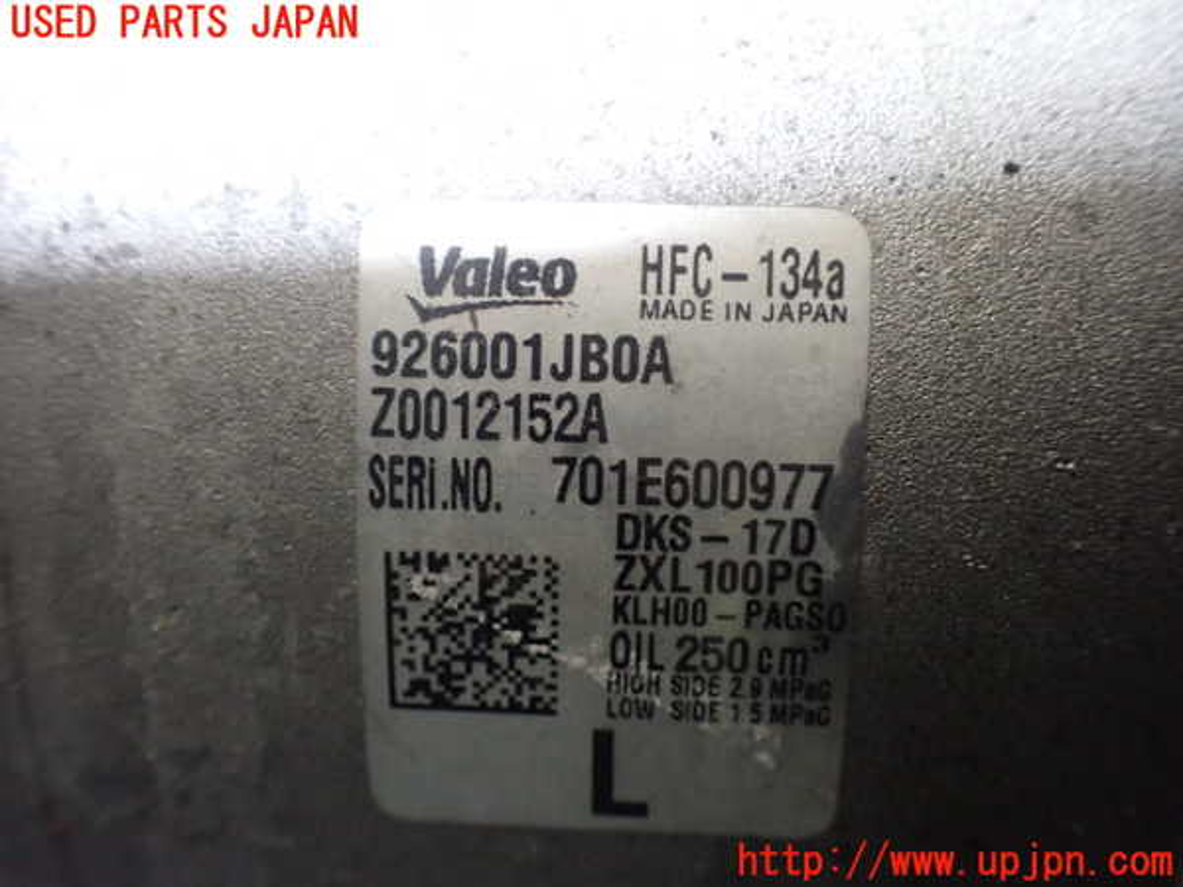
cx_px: 592
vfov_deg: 46.8
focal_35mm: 30
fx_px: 1025
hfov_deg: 60.0
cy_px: 444
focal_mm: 5.4
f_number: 2.3
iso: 800
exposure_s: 1/30
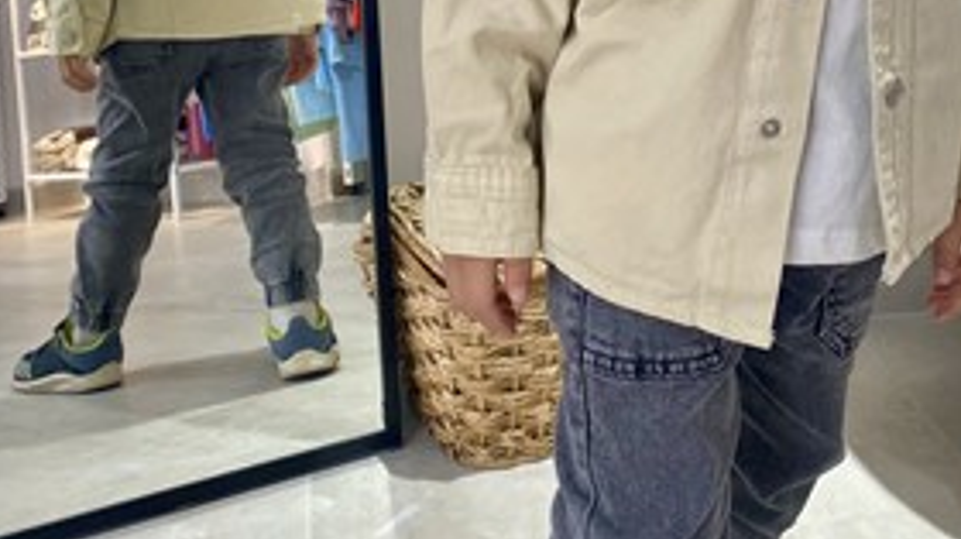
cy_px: -112
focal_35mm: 54
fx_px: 1375
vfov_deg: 20.7
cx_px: 642
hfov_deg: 38.1
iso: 100
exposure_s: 1/121
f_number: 1.8
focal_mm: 4.25
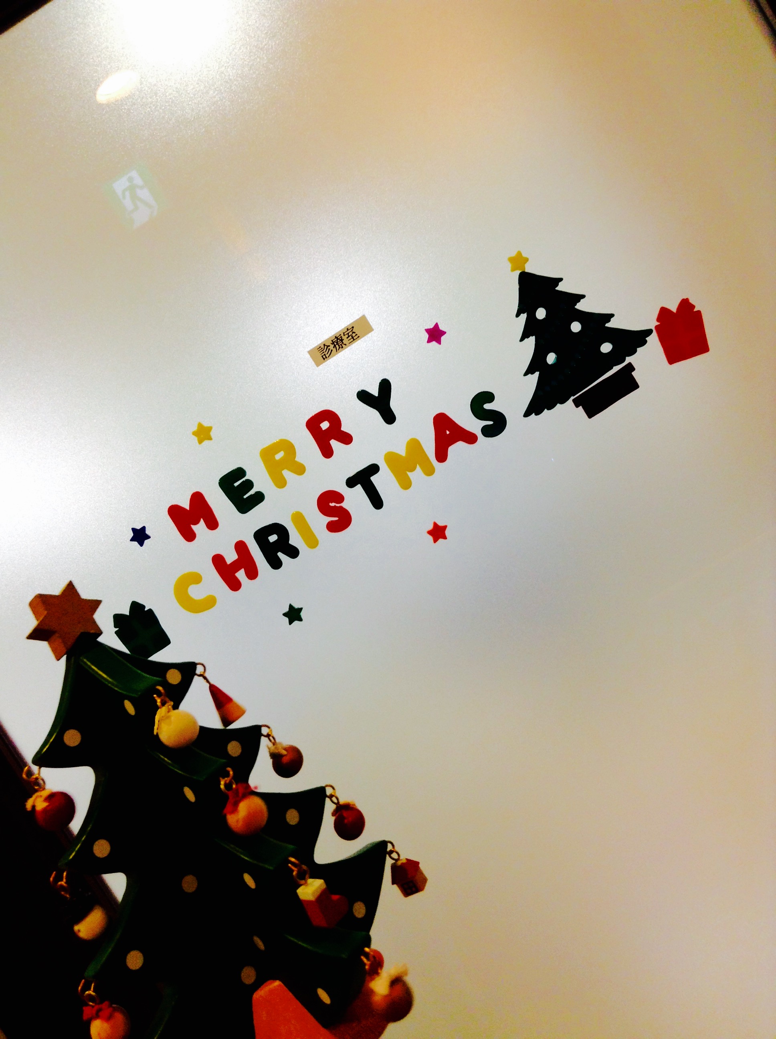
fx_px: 989
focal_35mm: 33
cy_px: 520
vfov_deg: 55.4
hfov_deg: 42.8
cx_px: 388
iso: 50
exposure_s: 1/24
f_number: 2.4
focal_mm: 3.3
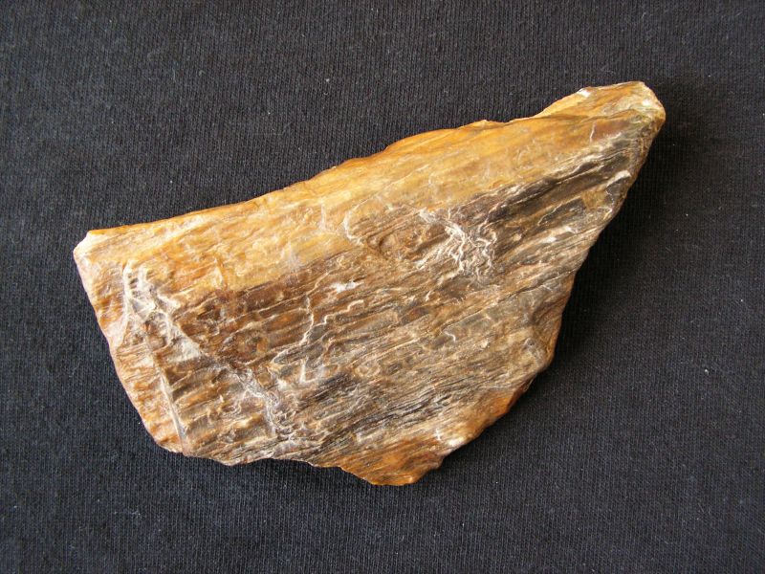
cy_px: 287
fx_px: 796
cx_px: 382
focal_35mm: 36
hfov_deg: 51.4
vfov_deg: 39.7
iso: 125
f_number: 3.2
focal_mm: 6
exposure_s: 1/40
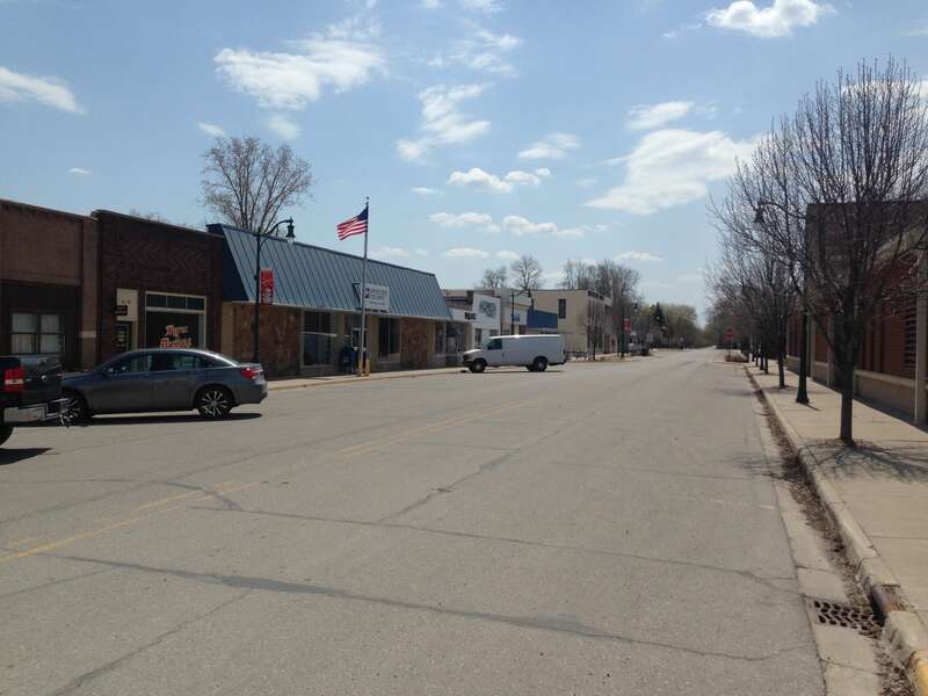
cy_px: 348
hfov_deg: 55.4
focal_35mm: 33
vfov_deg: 42.9
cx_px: 464
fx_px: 885
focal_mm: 4.12
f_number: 2.4
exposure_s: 1/3623
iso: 50
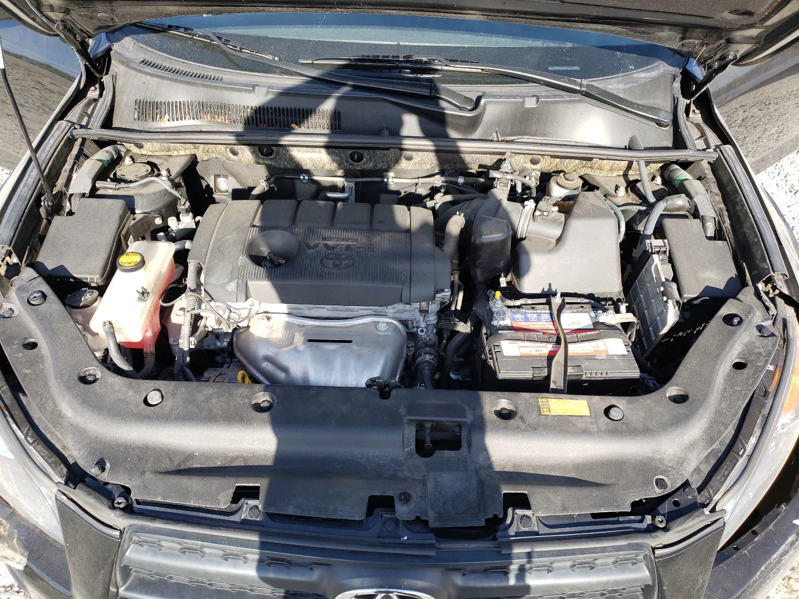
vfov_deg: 53.1
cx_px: 400
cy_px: 300
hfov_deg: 67.3
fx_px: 600
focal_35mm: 26
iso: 50
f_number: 1.5
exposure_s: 1/556
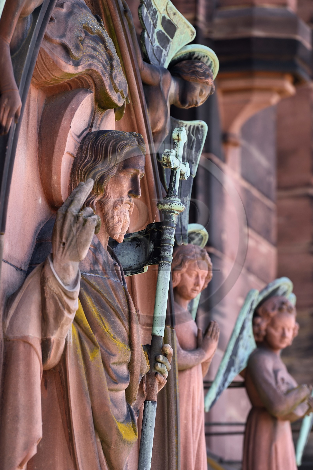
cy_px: 235
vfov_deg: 10.3
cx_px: 156
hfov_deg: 6.9
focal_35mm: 200
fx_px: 2610
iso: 200
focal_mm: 200
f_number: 4
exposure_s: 1/320
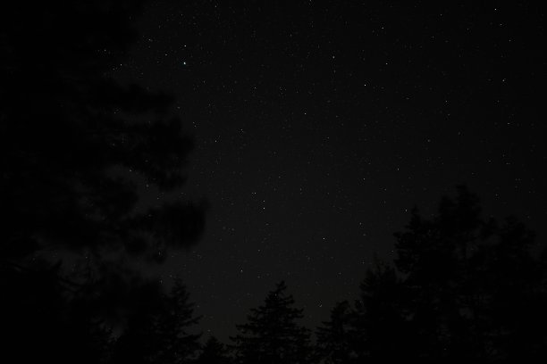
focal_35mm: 36
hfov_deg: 53.1
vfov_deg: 36.9
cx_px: 274
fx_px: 547
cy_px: 182
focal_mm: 24
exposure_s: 20
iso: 1600
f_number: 4
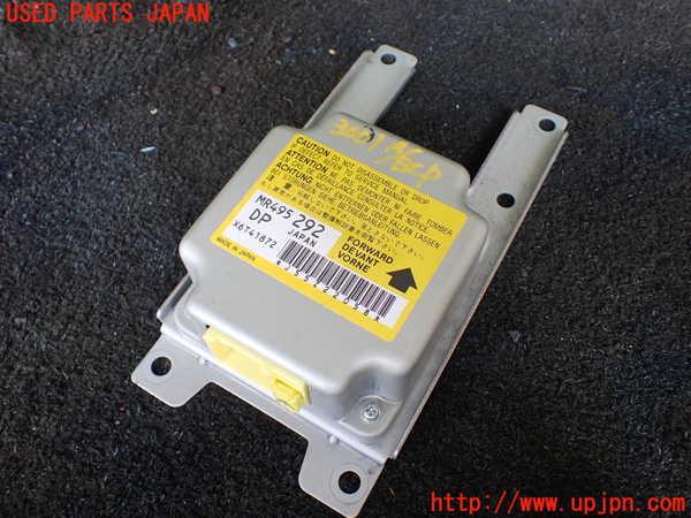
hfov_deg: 60.0
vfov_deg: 46.8
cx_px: 346
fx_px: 599
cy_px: 259
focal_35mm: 30
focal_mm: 5.4
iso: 200
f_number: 2.3
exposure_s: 1/125
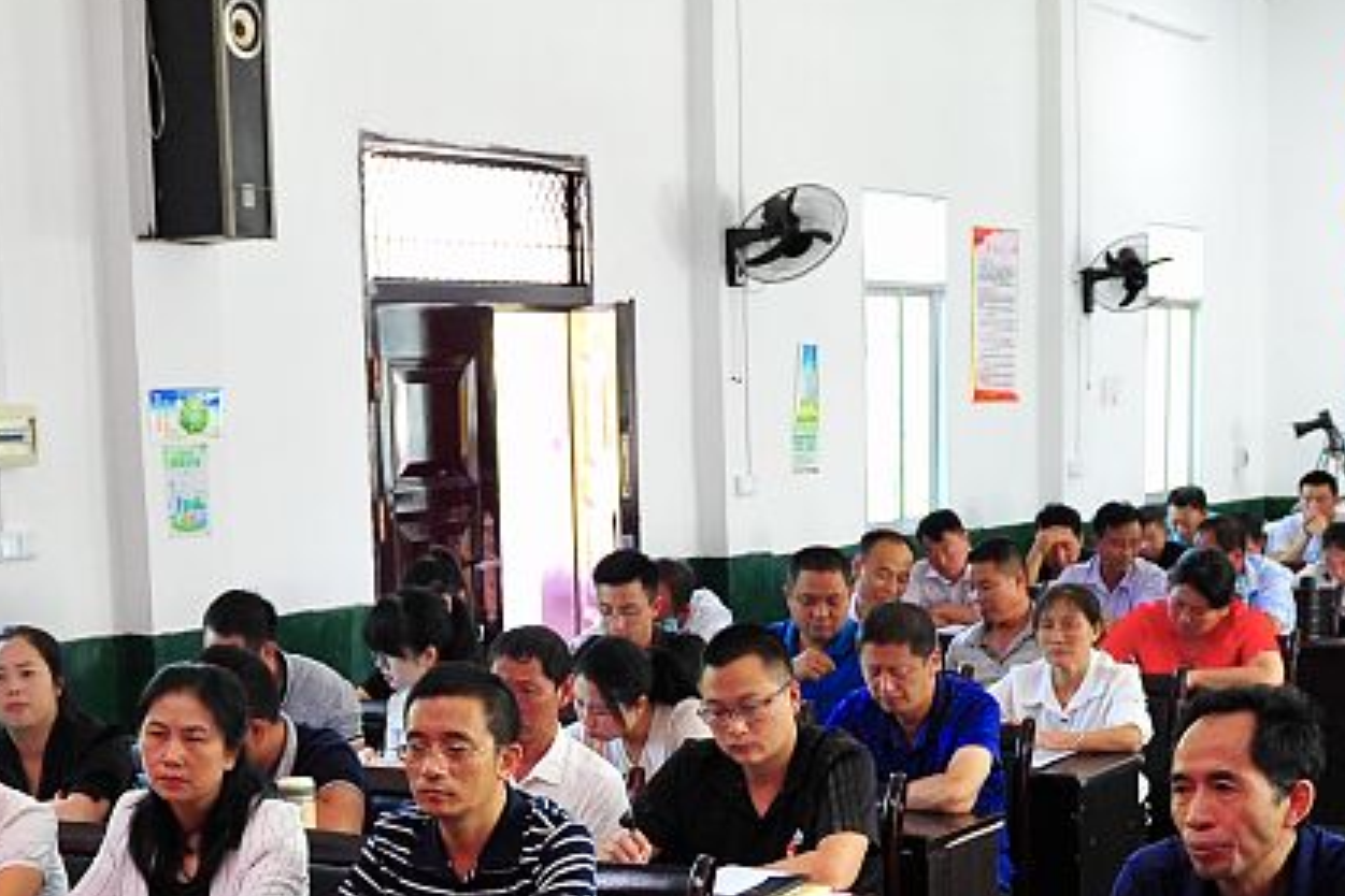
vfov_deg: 19.3
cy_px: 851
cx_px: 519
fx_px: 2578
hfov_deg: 29.2
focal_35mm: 69
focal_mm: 24
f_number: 3.2
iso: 2200
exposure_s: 1/200
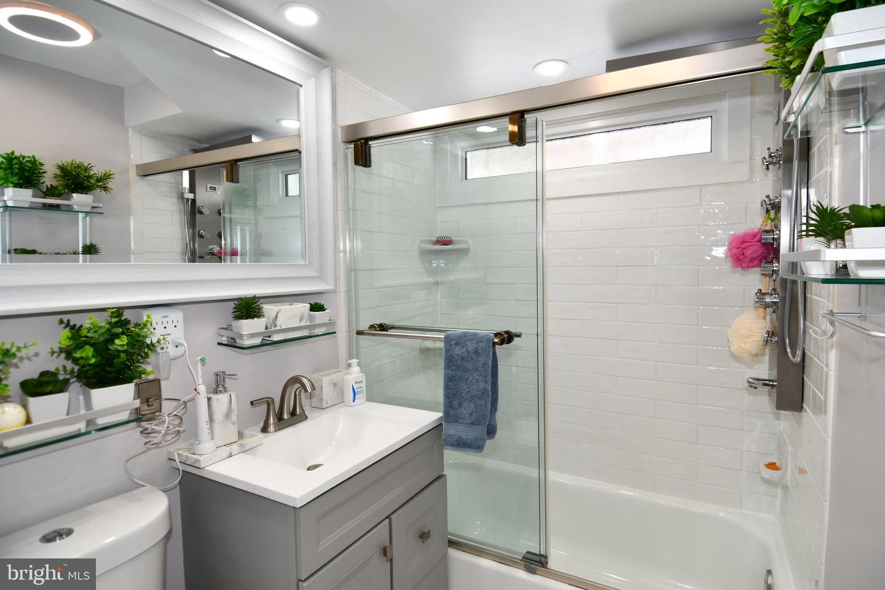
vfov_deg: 67.4
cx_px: 442
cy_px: 295
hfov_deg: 90.0
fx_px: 442
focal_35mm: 18
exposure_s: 1/80
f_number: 4.5
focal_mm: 12
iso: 200
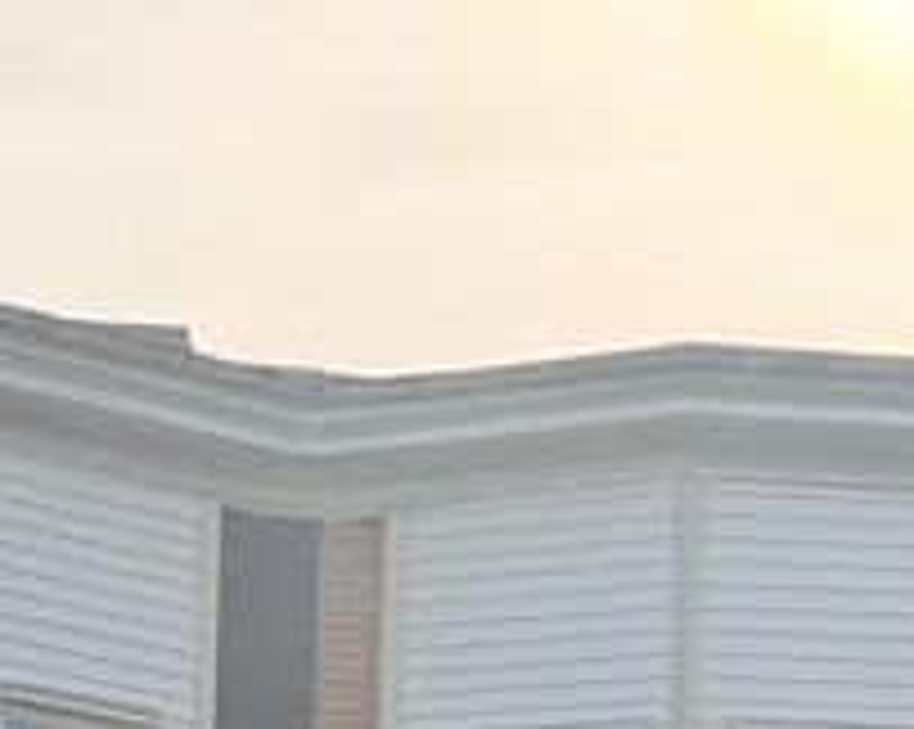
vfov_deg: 9.4
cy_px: 1465
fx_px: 4162
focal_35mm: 154
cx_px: -135
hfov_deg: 12.3
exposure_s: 1/7143
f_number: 1.78
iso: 100
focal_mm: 6.76
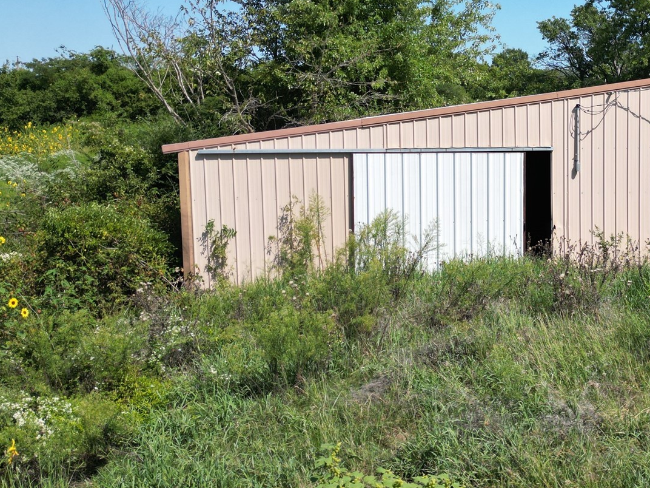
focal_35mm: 43
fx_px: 807
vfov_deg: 33.5
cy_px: 188
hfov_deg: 41.9
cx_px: 521
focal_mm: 6.72
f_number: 1.7
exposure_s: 1/2500
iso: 110
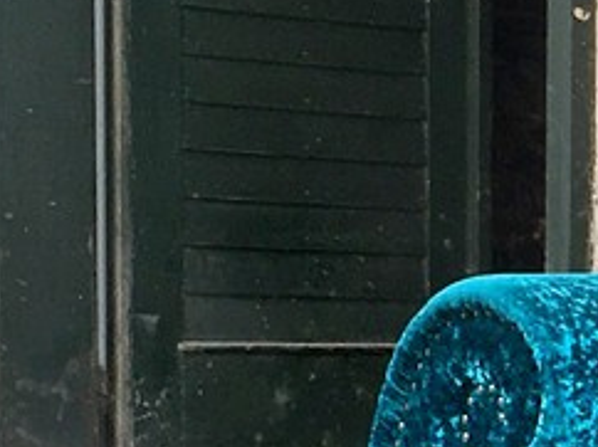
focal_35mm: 180
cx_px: 1194
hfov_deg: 10.2
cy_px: 503
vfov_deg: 8.2
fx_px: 3106
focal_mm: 4.15
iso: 25
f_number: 2.2
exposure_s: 1/324
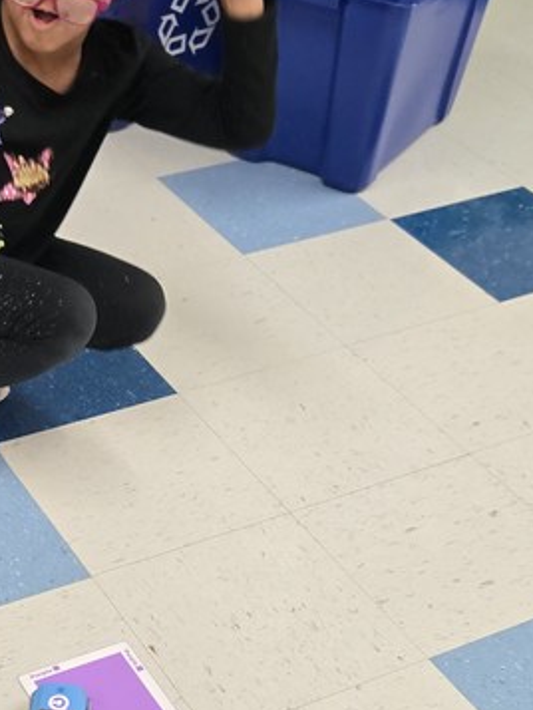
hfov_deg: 21.8
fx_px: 1354
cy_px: 595
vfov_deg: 28.6
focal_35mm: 66
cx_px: 72
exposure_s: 1/120
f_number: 1.8
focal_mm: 5.4
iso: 160
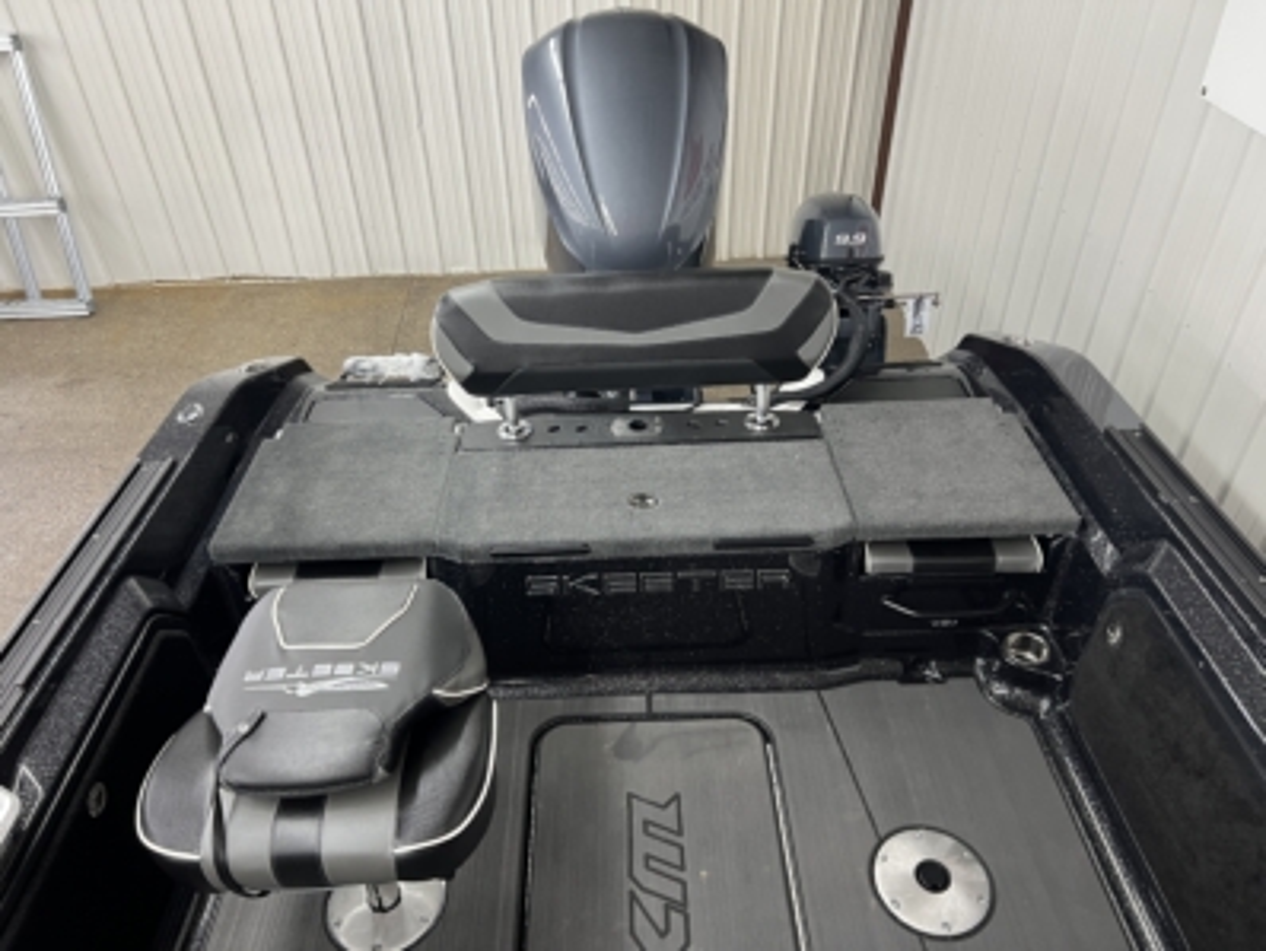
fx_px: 951
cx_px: 633
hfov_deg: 67.3
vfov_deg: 53.1
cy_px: 476
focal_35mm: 26
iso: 160
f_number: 1.5
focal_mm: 5.7
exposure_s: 1/60
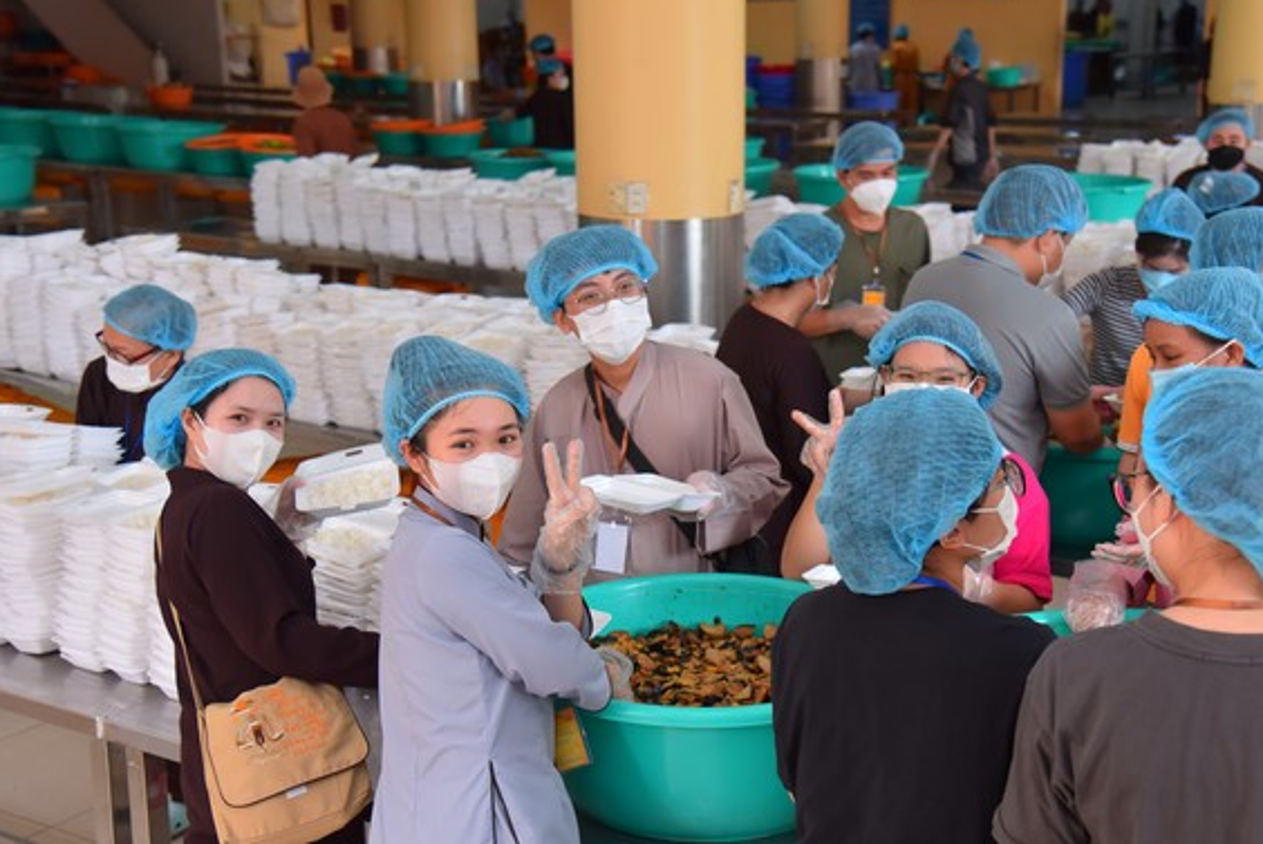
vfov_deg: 25.5
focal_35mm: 53
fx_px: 1861
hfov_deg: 37.4
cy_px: 472
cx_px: 705
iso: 500
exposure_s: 1/125
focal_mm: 46
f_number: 4.5
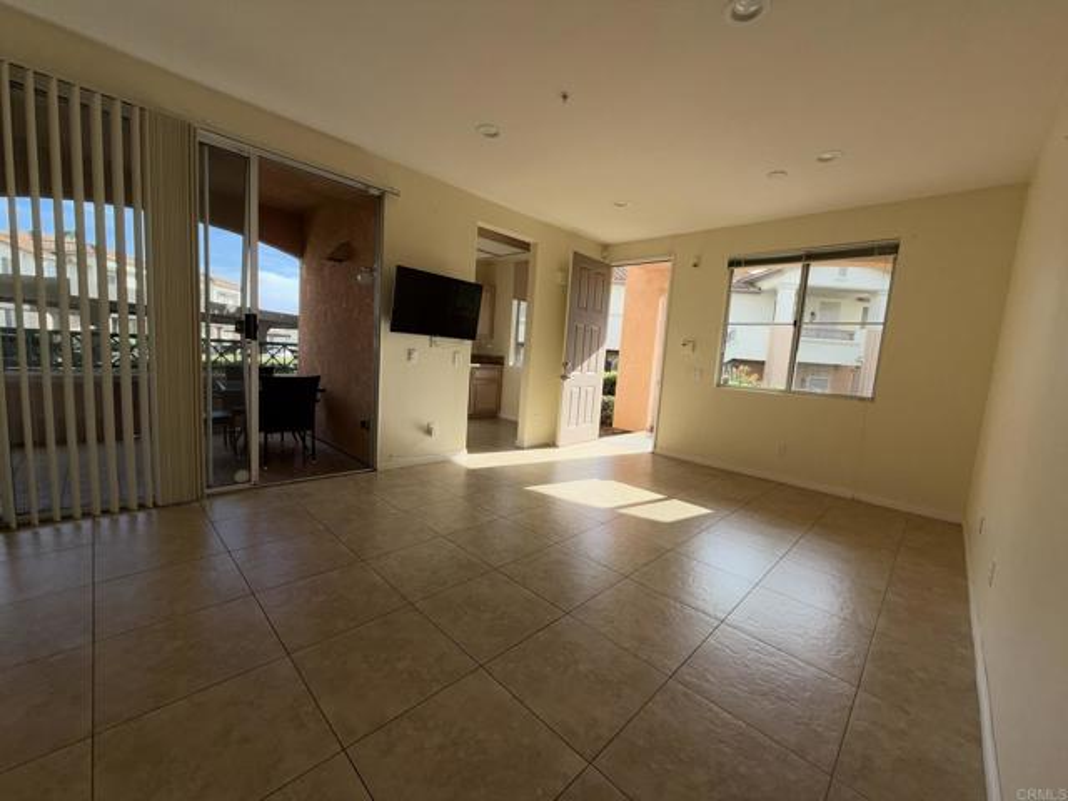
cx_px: 534
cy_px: 400
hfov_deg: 102.1
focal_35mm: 14
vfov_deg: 85.7
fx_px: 432
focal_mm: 2.22
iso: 16
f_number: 2.2
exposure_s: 1/267
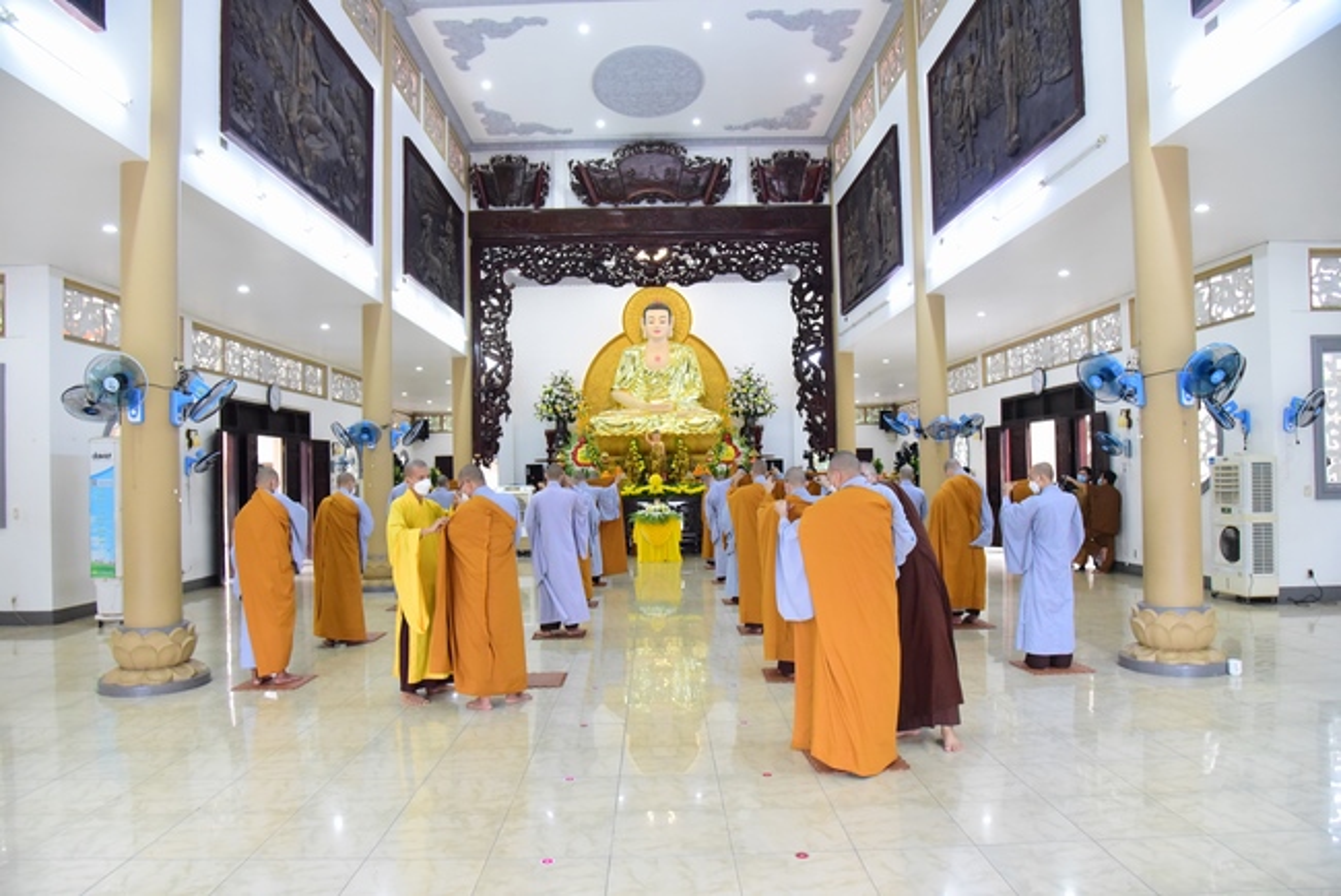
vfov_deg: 53.2
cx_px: 670
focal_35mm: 24
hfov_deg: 73.7
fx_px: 894
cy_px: 448
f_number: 5.6
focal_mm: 24
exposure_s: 1/125
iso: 6400
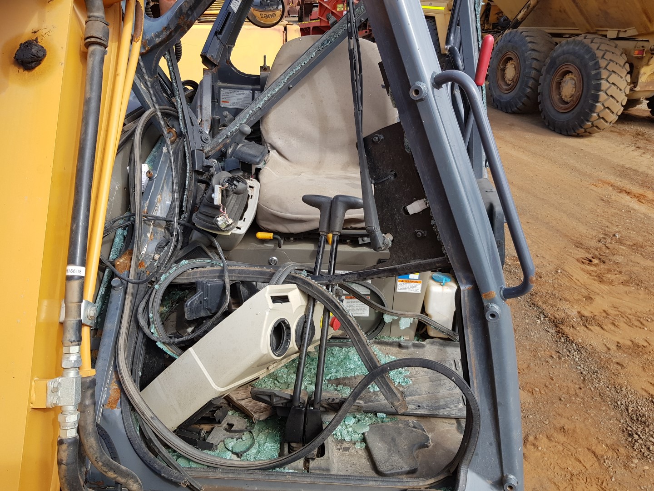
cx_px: 327
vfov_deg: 53.1
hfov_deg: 67.3
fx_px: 491
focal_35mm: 26
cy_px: 246
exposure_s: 1/750
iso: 40
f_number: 1.7
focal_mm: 4.2
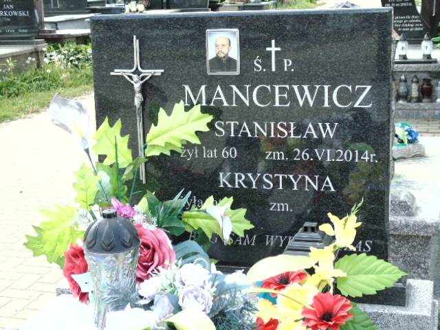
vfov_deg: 23.7
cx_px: 220
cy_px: 165
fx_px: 788
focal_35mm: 62
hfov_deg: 31.2
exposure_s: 1/125
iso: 80
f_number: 4.5
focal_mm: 11
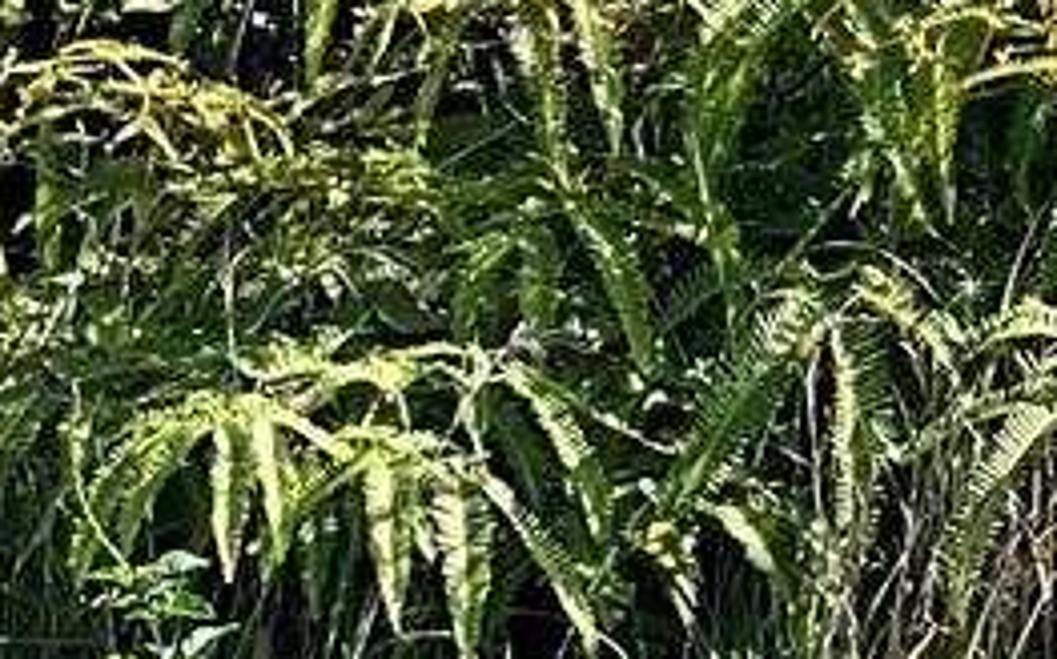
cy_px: -1089
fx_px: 14308
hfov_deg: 4.1
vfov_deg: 2.6
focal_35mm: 497
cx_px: 3179
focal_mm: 9
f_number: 2.8
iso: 32
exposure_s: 1/326
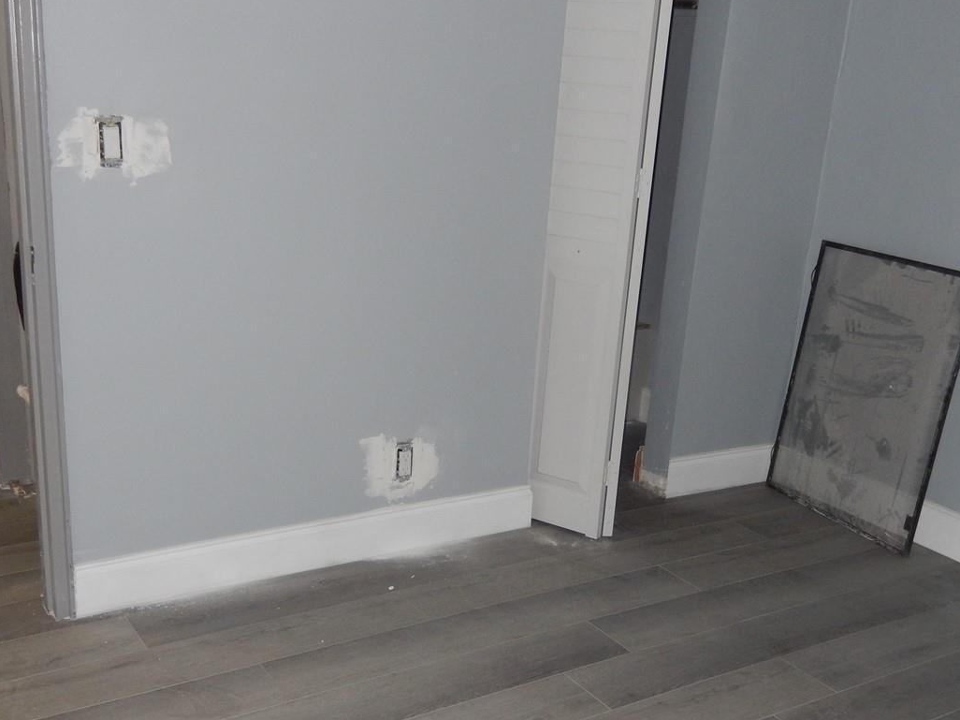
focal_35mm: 39
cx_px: 444
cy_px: 429
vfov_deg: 36.7
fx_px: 1081
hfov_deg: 47.8
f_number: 3.4
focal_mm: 4.5
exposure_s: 1/30
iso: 200
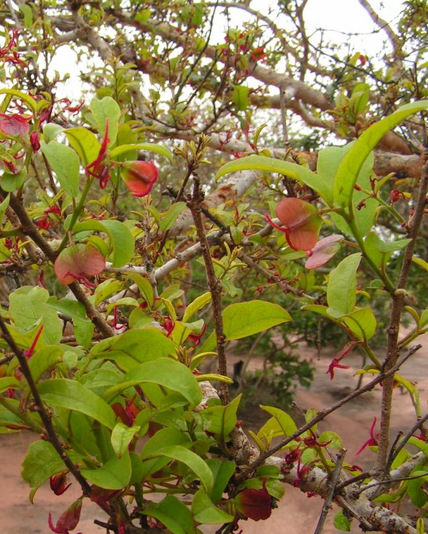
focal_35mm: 50
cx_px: 95
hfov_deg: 29.7
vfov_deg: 37.3
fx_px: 792
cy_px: 267
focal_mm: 6.3
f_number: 5.6
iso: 50
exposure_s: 1/60
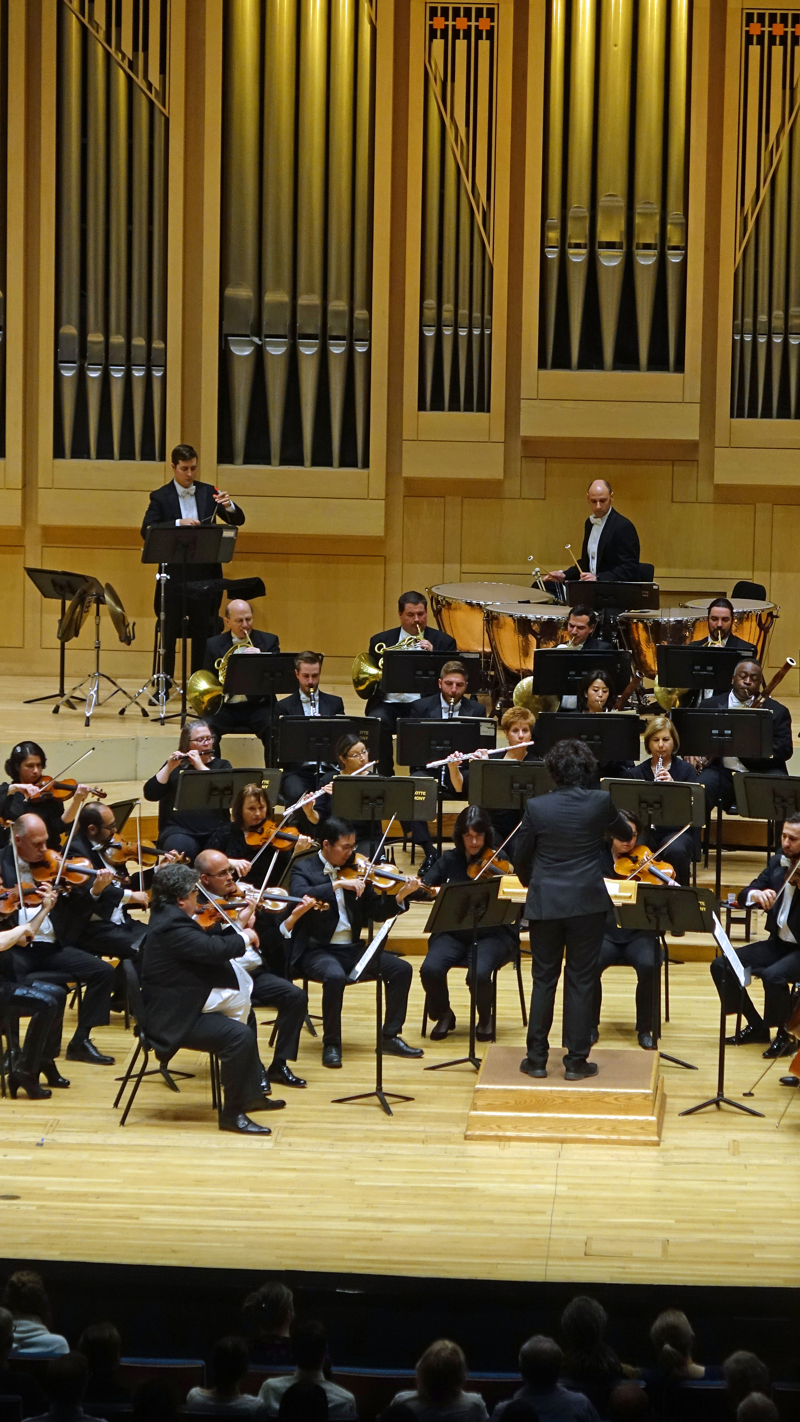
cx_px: 460
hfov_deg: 7.3
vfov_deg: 12.9
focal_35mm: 167
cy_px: 710
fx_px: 6297
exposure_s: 1/160
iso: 640
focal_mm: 58.2
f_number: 2.8
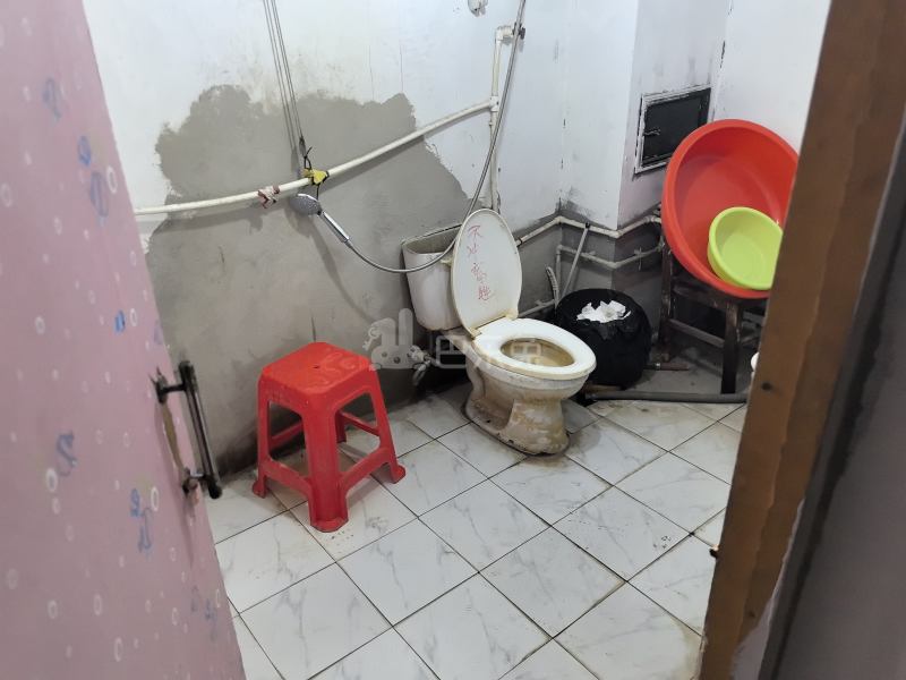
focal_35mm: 27
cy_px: 340
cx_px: 453
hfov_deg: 65.3
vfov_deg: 51.4
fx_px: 707
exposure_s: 1/100
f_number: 1.4
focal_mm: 5.75
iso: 500
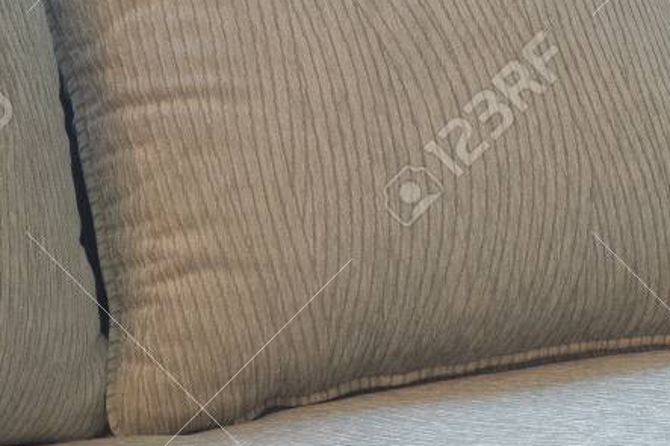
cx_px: 753
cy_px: 68
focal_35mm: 220
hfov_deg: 9.3
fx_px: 4093
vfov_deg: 6.2
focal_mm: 50
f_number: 11
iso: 100
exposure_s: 2.5
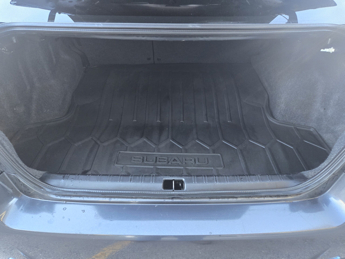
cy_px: 130
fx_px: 229
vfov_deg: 58.9
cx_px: 172
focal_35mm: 23
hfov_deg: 73.9
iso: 400
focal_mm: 5.4
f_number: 1.8
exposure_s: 1/120
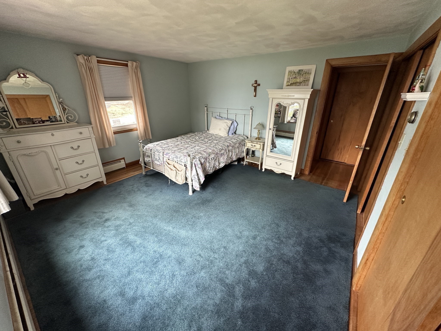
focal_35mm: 14
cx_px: 220
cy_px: 166
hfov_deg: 102.1
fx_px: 178
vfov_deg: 85.7
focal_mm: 2.22
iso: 250
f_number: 2.2
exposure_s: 1/99
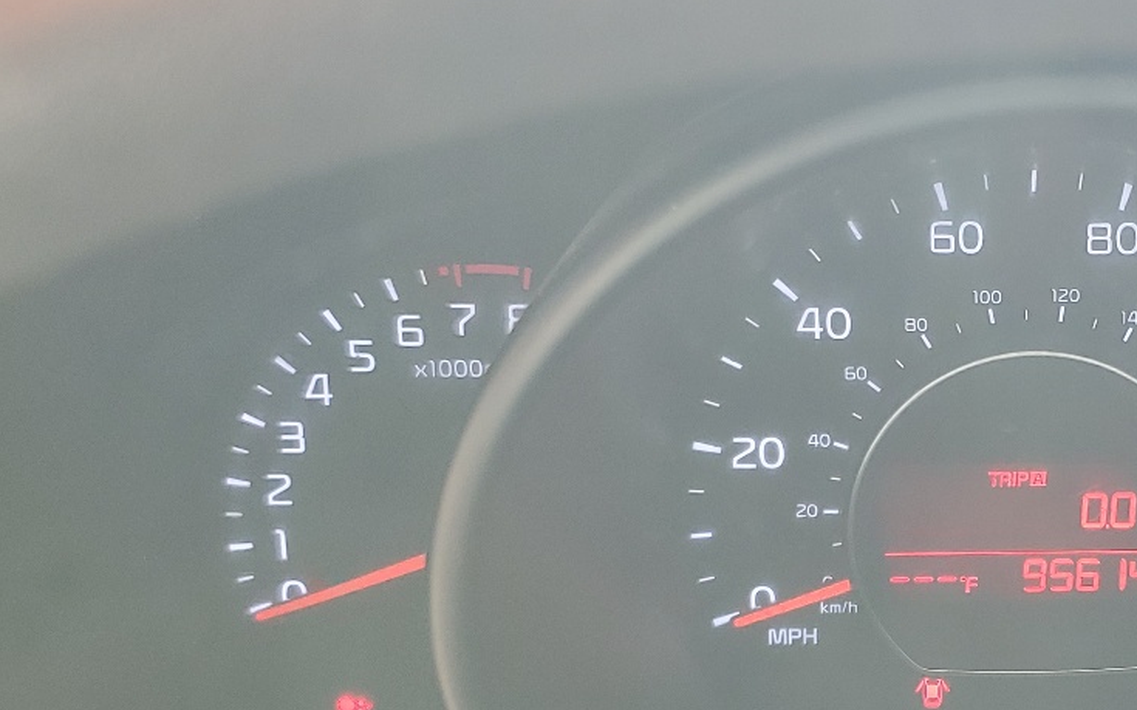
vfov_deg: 21.4
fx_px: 1859
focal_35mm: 60
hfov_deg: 32.0
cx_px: 1074
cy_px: 540
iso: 55
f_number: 1.5
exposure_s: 1/60.2
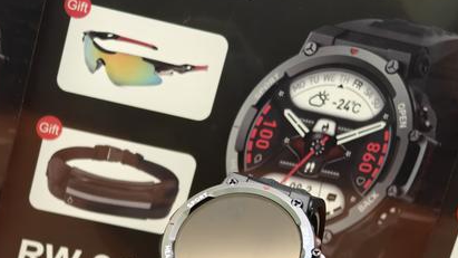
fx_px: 1360
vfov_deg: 10.8
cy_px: 179
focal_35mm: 112
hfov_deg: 19.1
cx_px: 239
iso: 1000
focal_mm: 13.3
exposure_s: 1/33
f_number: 4.5
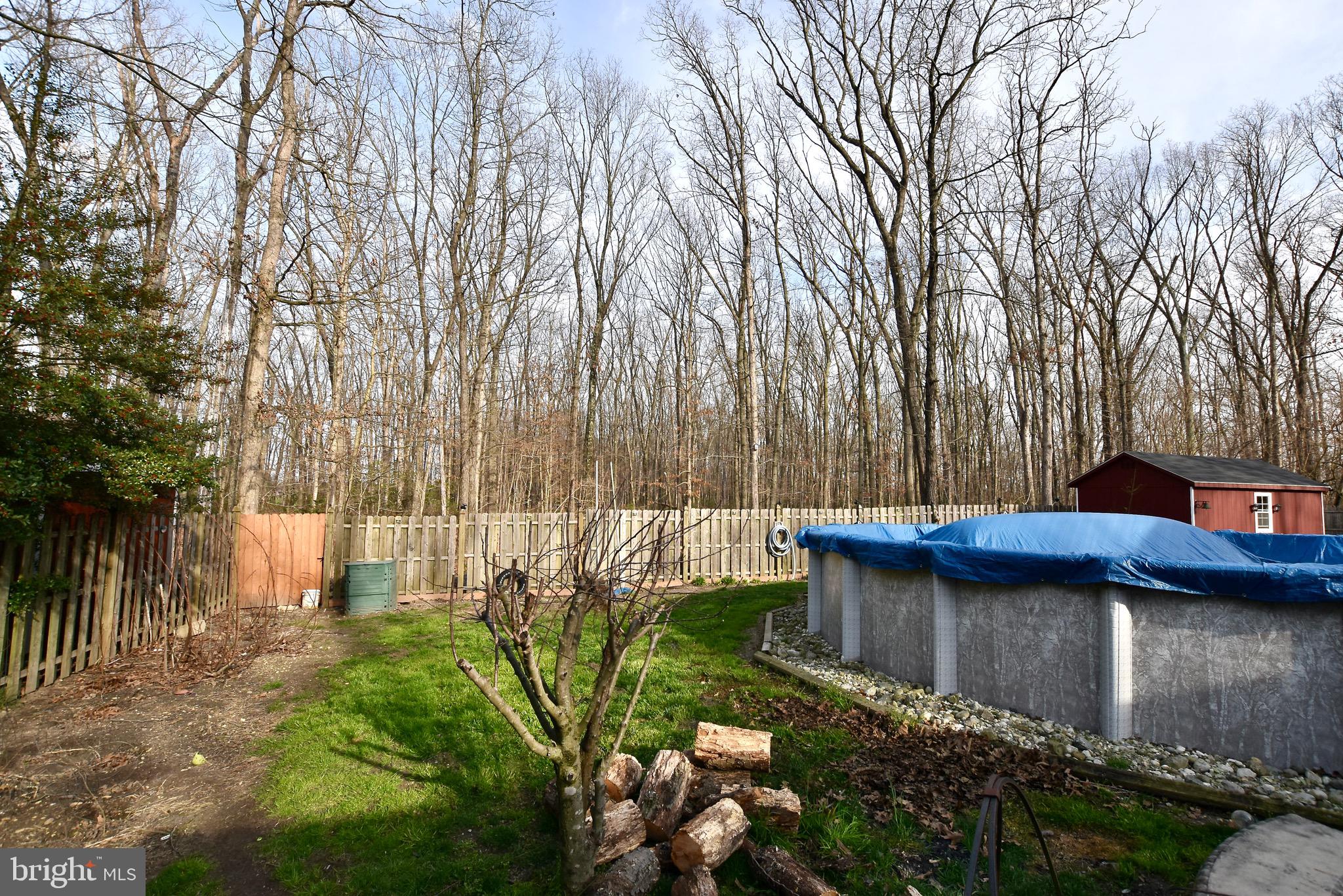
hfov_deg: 100.4
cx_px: 672
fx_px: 560
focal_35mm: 15
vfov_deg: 77.3
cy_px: 448
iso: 200
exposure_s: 1/250
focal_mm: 10
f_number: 8
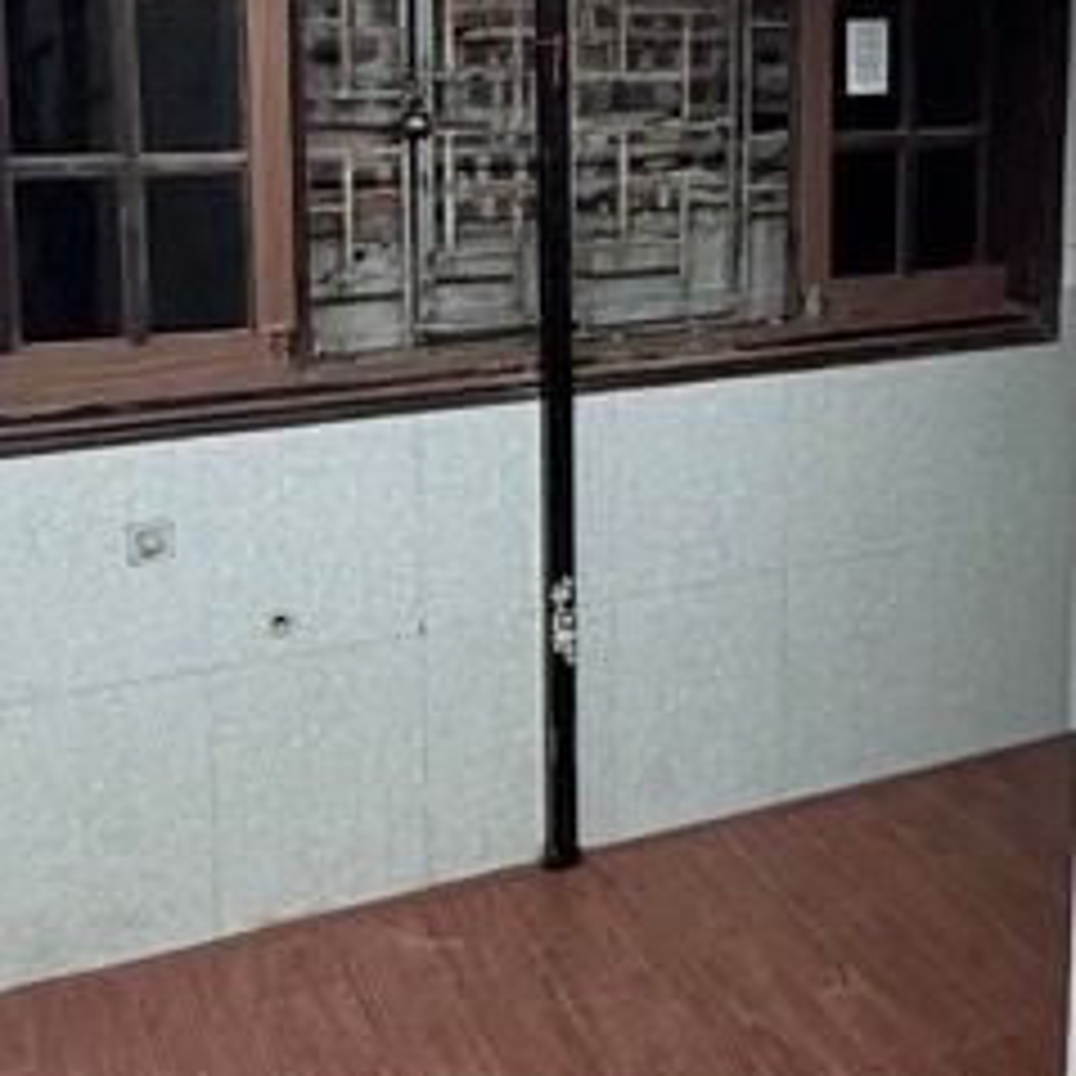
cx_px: 1076
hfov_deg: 30.0
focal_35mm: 53
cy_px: 207
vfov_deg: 31.3
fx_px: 1864
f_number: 2.2
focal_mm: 2.22
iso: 250
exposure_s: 1/100
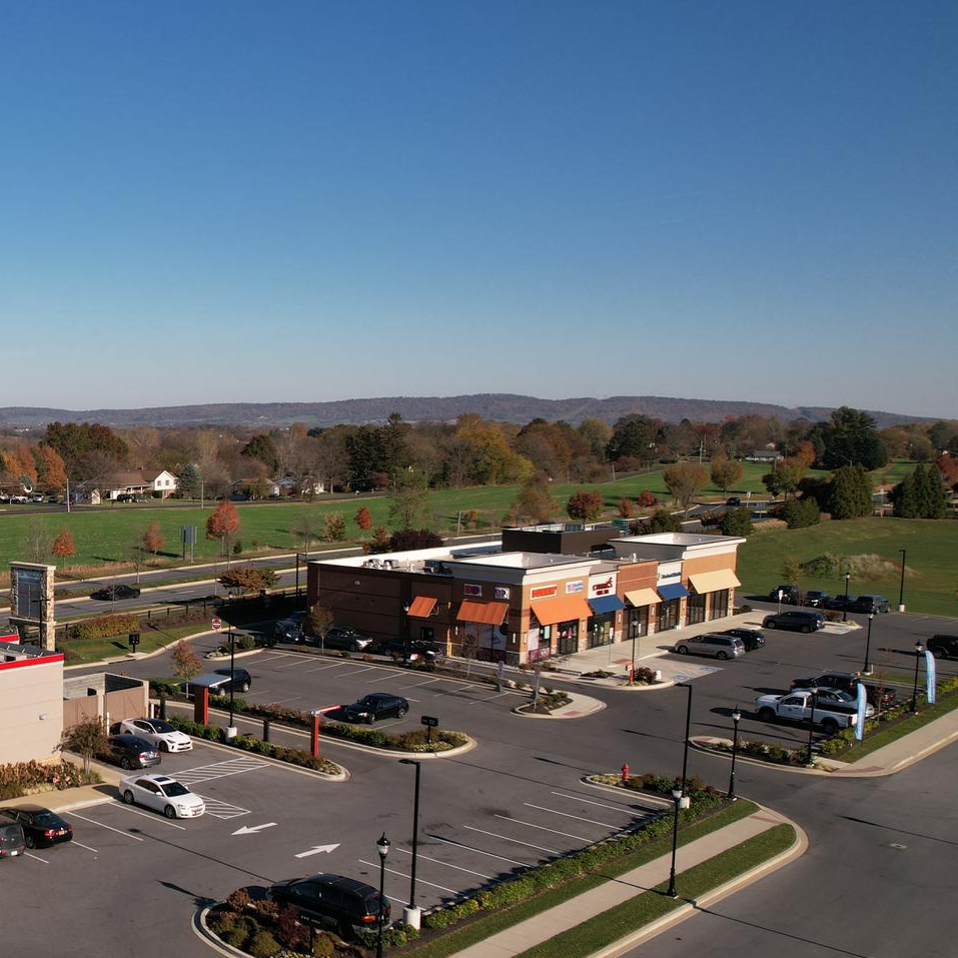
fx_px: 1252
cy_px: 569
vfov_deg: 41.7
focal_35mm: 40
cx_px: 36
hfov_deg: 38.0
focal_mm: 8.38
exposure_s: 1/320
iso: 110
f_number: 2.8
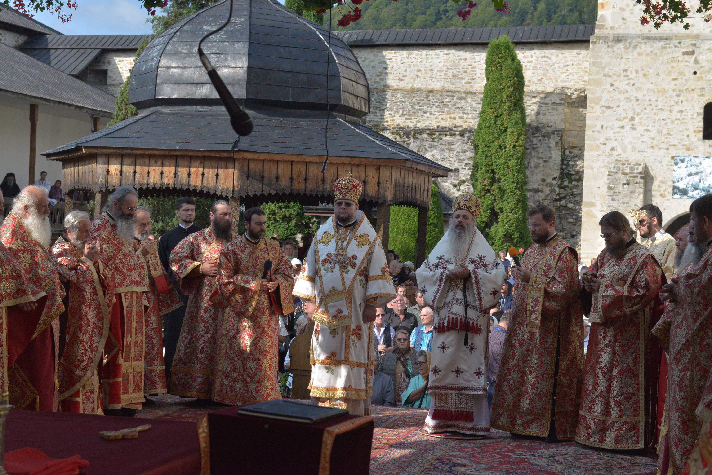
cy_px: 238
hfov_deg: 28.8
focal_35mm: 70
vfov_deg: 19.5
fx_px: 1385
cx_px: 356
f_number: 9
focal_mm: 70
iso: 1250
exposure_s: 1/1250
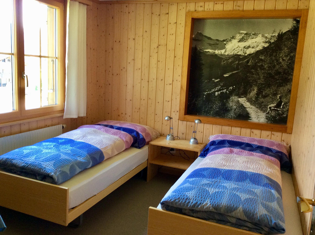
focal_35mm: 32
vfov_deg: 44.1
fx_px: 291
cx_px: 158
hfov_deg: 56.9
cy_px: 118
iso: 80
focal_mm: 3.3
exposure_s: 1/25
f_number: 2.4
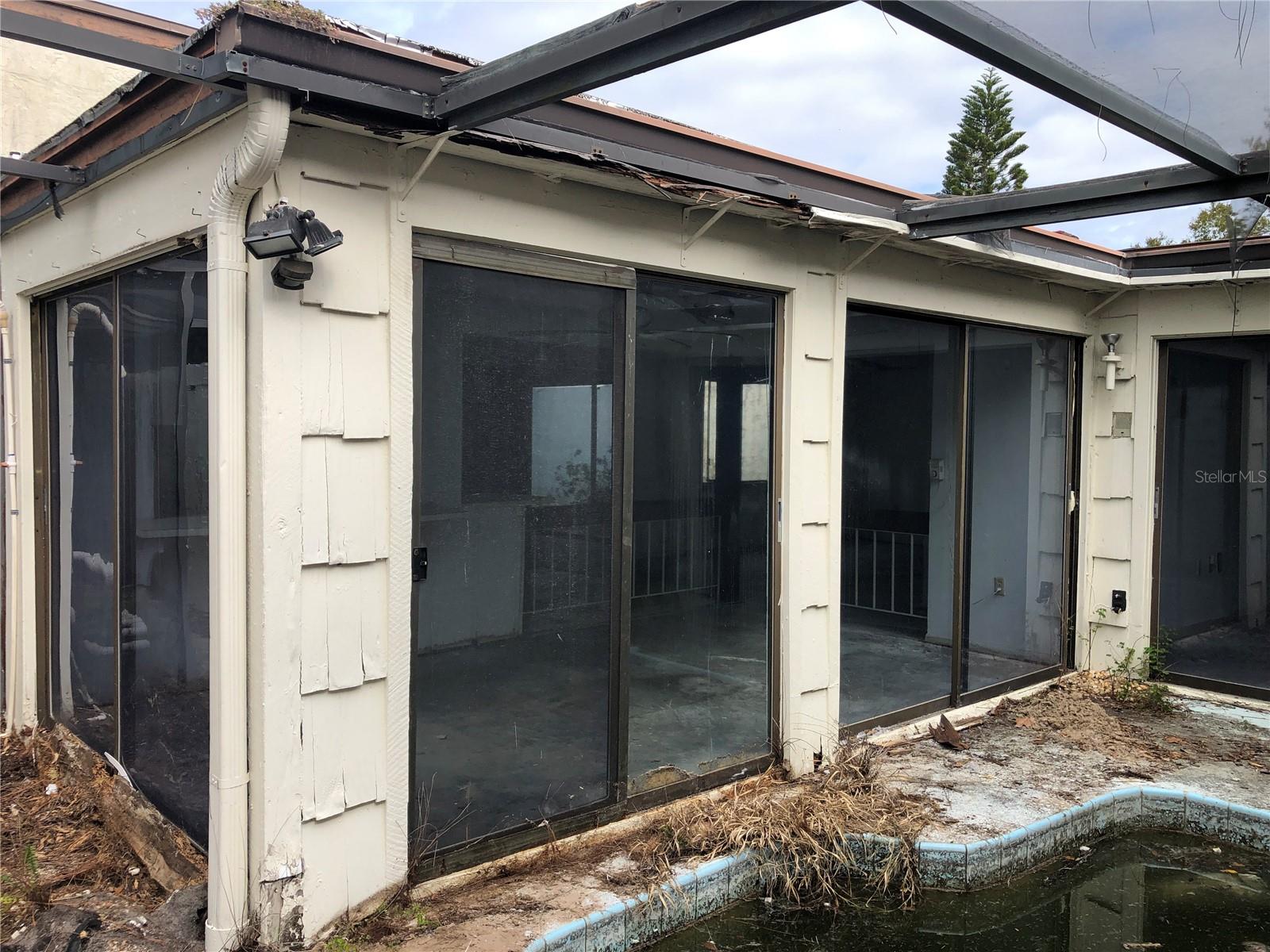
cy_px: 476
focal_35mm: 28
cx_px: 635
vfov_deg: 49.7
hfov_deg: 63.4
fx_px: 1027
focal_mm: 3.99
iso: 20
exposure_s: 1/857
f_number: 1.8
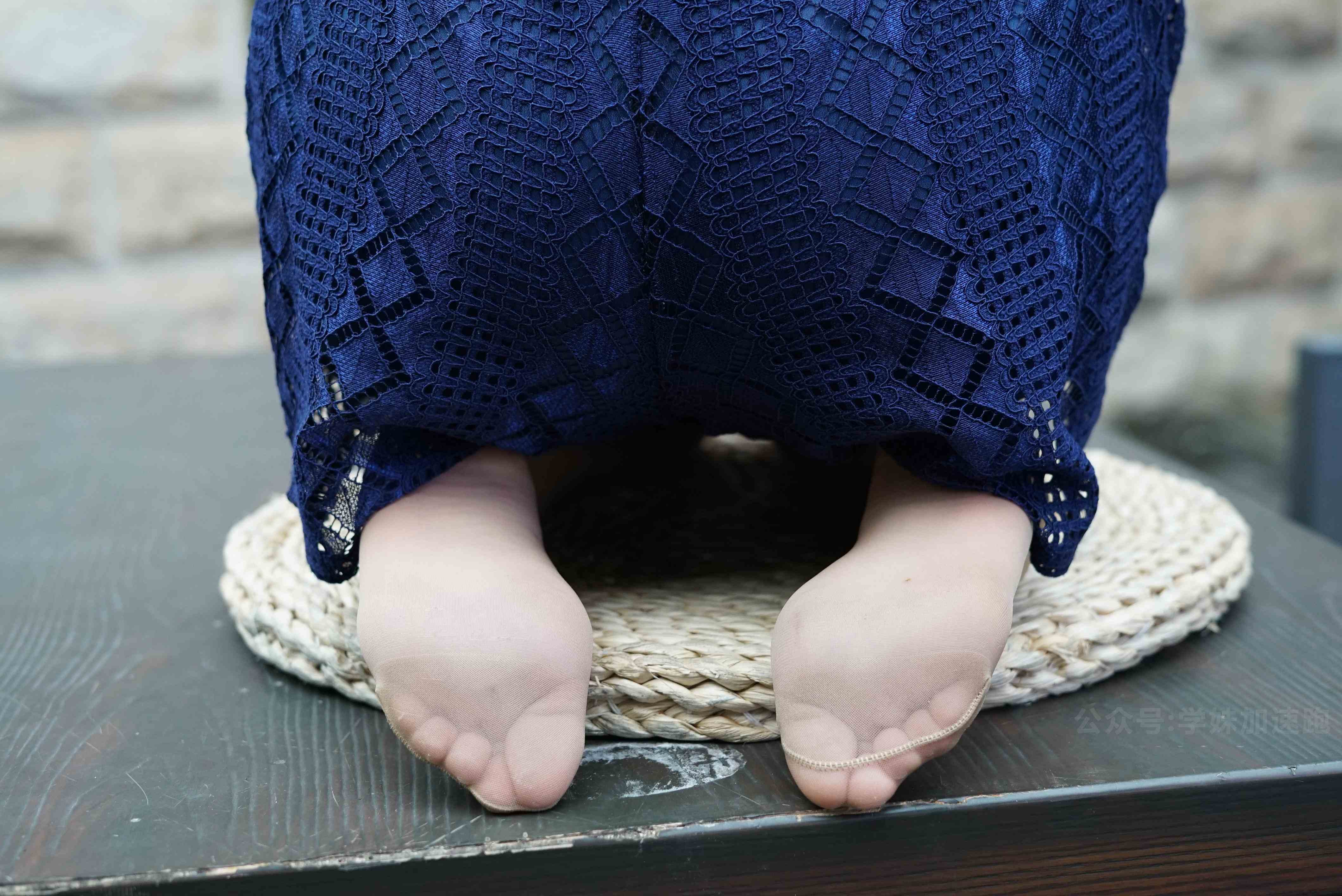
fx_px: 1865
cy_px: 448
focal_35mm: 50
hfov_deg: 39.6
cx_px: 671
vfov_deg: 27.0
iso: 2000
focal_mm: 50
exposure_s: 1/60
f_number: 4
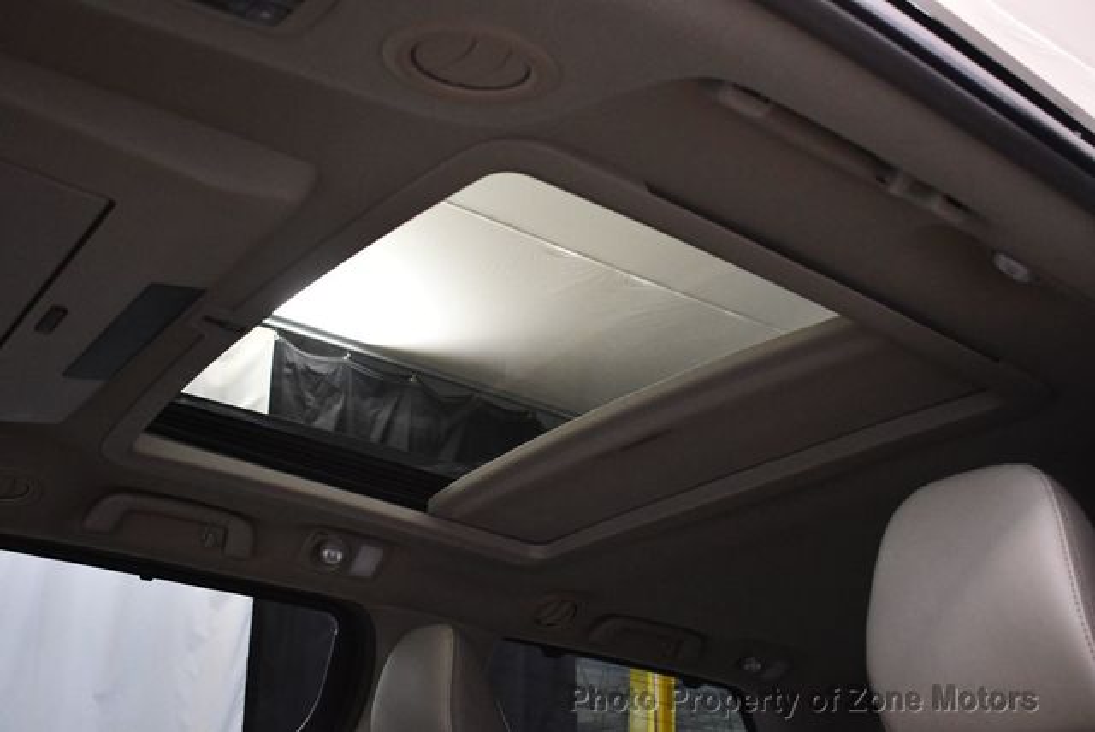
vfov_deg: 33.5
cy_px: 366
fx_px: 1218
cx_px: 548
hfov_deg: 48.4
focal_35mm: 40
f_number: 3.8
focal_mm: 20
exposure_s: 1/125
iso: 2800
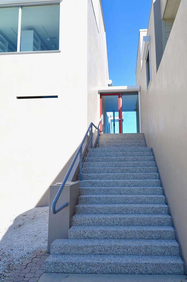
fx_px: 336
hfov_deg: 31.0
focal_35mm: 43
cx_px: 110
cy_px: 124
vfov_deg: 45.4
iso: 100
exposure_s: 1/250
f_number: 8
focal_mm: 24
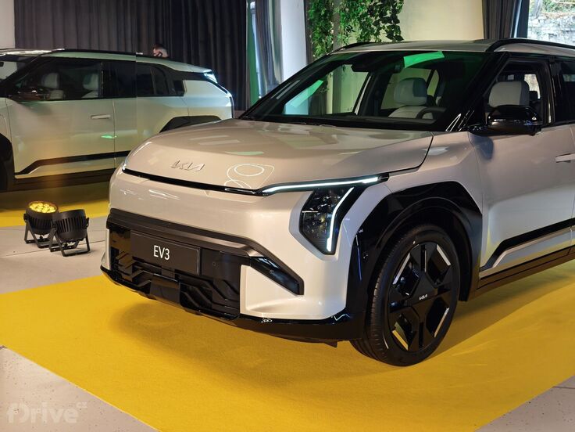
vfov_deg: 31.5
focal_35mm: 46
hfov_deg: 41.2
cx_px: 288
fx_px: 764
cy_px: 216
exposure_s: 1/50
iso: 182
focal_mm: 8.72
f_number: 1.63
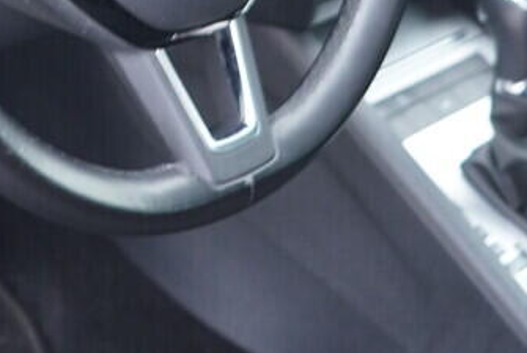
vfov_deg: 12.0
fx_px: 1612
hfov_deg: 18.2
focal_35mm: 110
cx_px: 36
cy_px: -160
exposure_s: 1/40
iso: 640
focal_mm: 24
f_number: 2.8
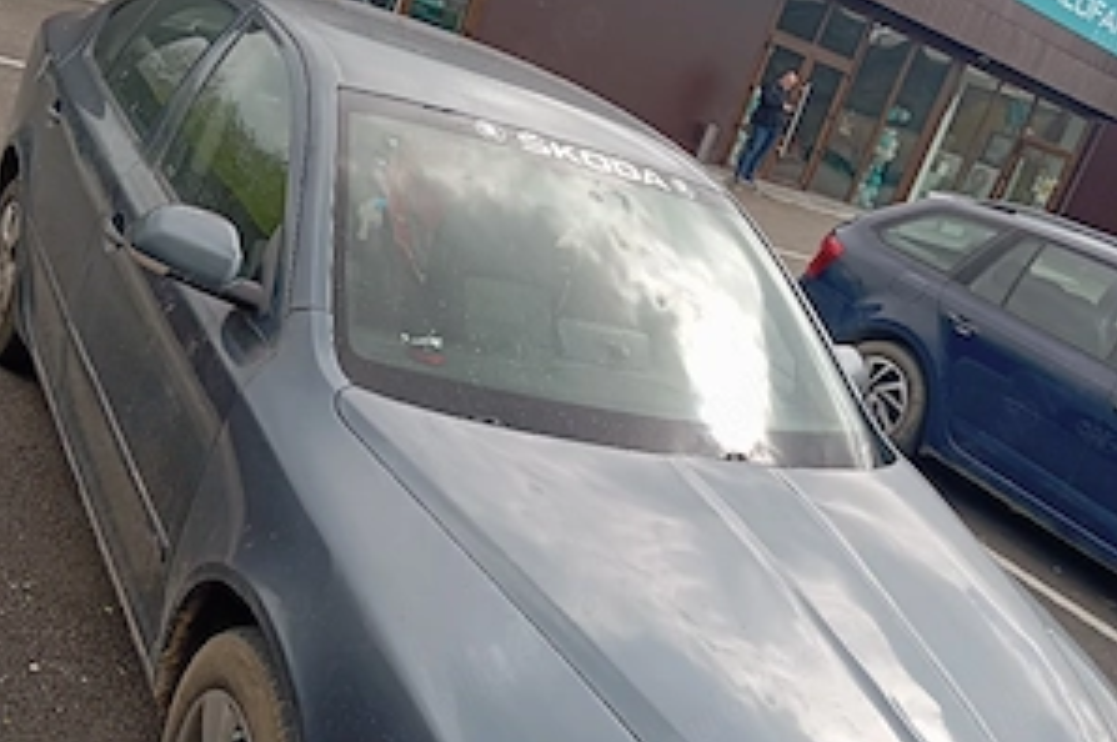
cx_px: 558
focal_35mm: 39
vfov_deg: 34.1
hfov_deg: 49.6
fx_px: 1209
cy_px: 427
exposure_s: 1/417
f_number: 1.8
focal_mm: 4.22
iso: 55
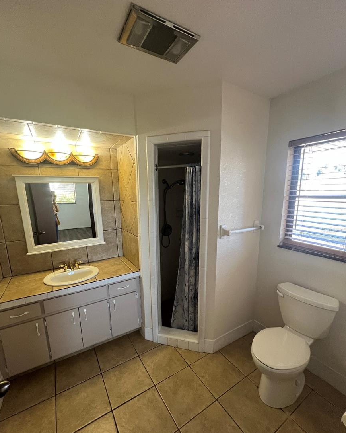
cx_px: 170
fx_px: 179
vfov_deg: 100.6
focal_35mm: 14
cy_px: 230
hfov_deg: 88.0
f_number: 1.8
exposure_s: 1/60
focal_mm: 1.57
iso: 320
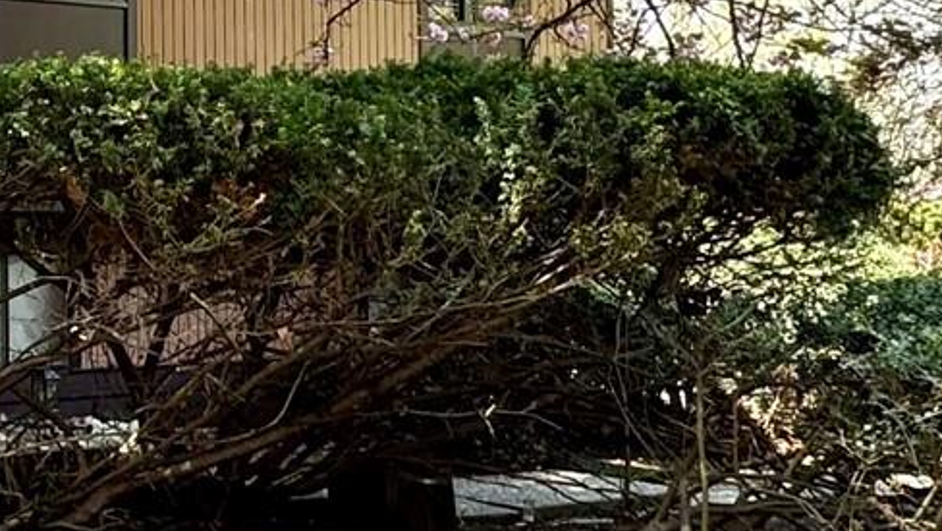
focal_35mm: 64
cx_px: -357
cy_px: 118
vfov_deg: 18.7
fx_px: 1599
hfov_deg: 26.5
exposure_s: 1/99
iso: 50
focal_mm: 2.22
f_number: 2.2
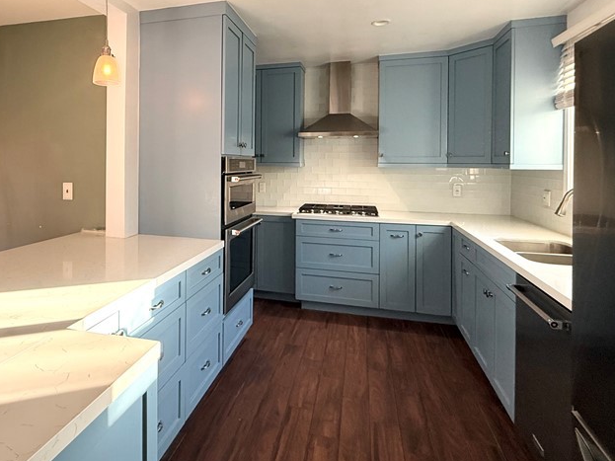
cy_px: 167
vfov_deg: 58.0
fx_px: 409
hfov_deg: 72.6
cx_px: 228
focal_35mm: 23
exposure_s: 1/120
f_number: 2.2
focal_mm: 2.22
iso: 320
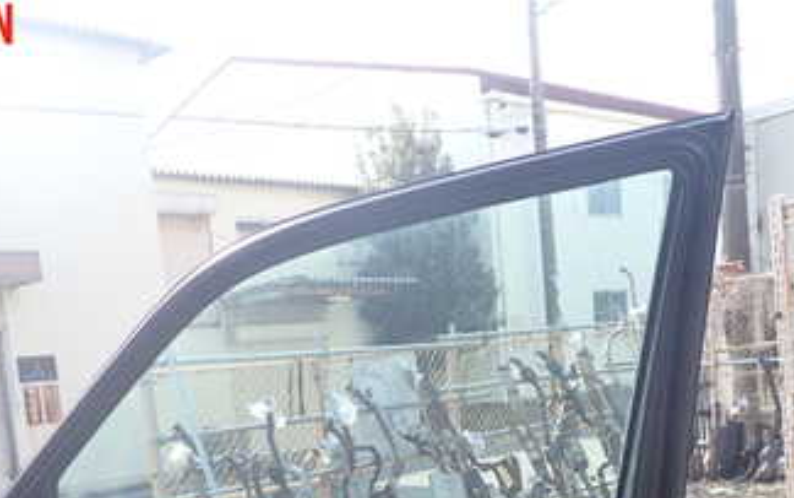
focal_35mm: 49
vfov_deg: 24.6
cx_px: 304
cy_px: 550
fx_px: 1061
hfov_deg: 40.8
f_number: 2.8
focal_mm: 4.5
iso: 100
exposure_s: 1/320
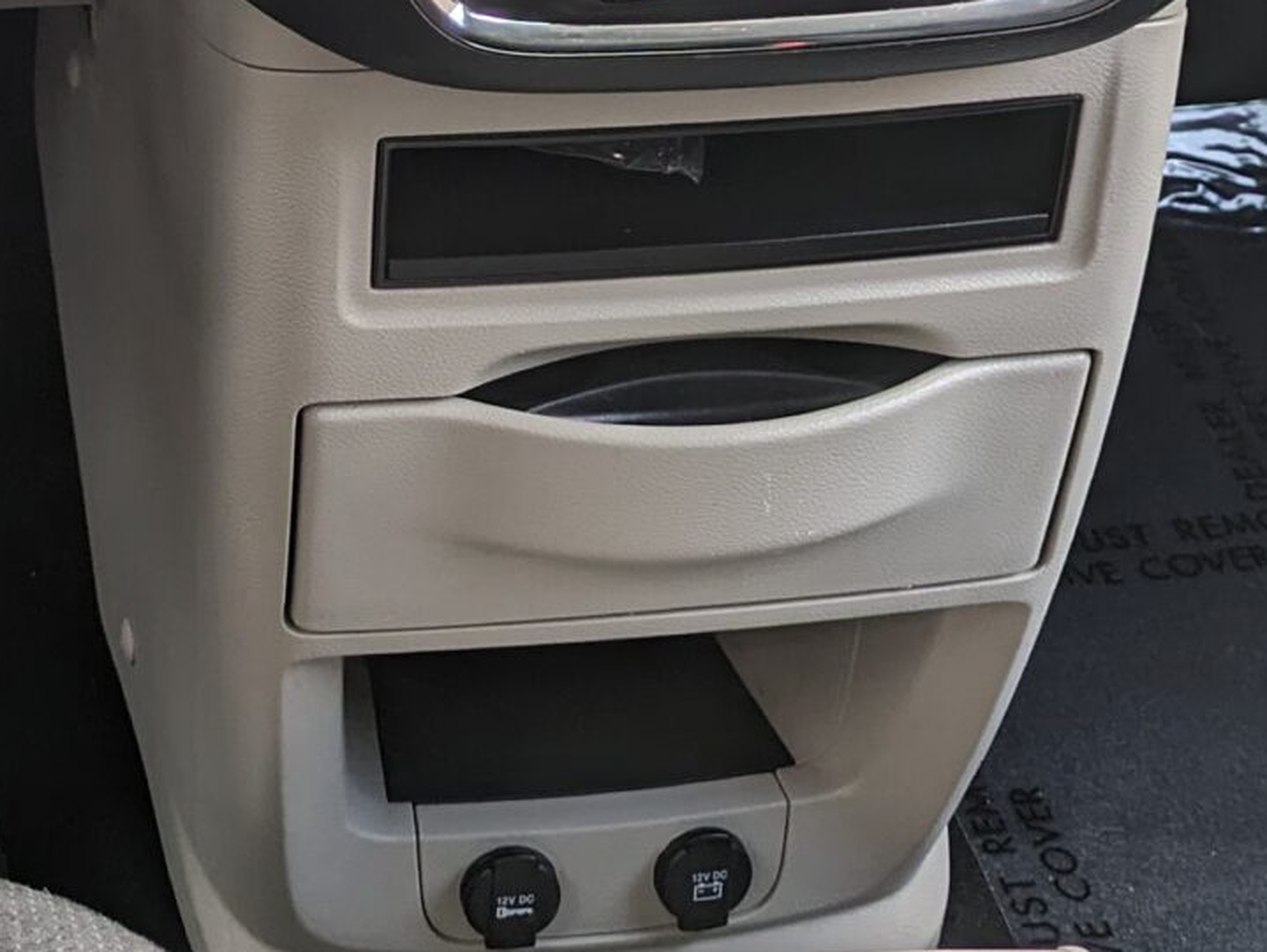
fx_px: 3259
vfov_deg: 16.2
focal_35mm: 89
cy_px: -44
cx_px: 162
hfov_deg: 21.6
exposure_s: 1/212
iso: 39
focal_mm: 5.43
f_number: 1.89
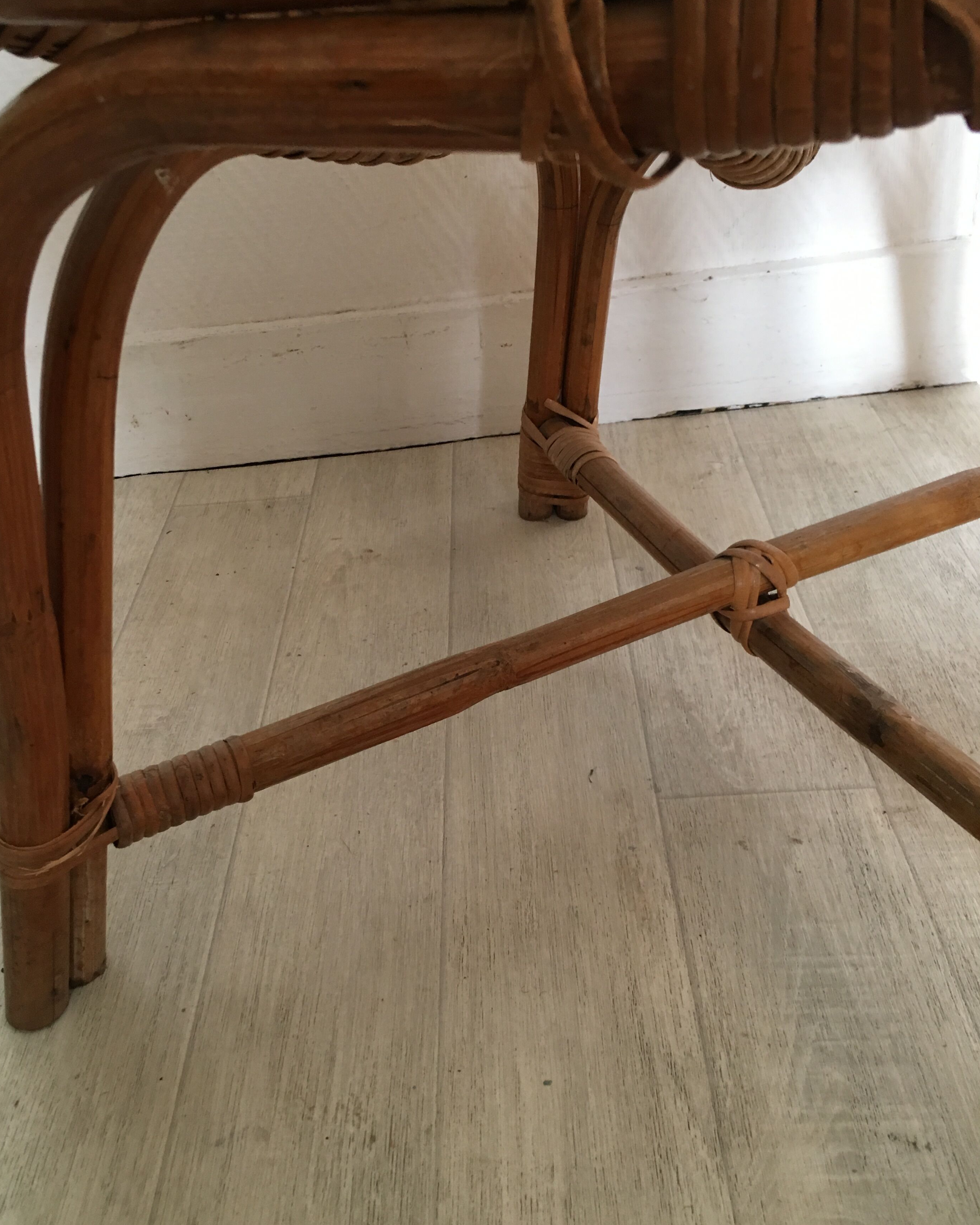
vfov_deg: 54.2
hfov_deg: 44.5
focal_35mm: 33
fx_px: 1196
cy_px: 580
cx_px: 448
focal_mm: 4.15
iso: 125
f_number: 2.2
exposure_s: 1/33
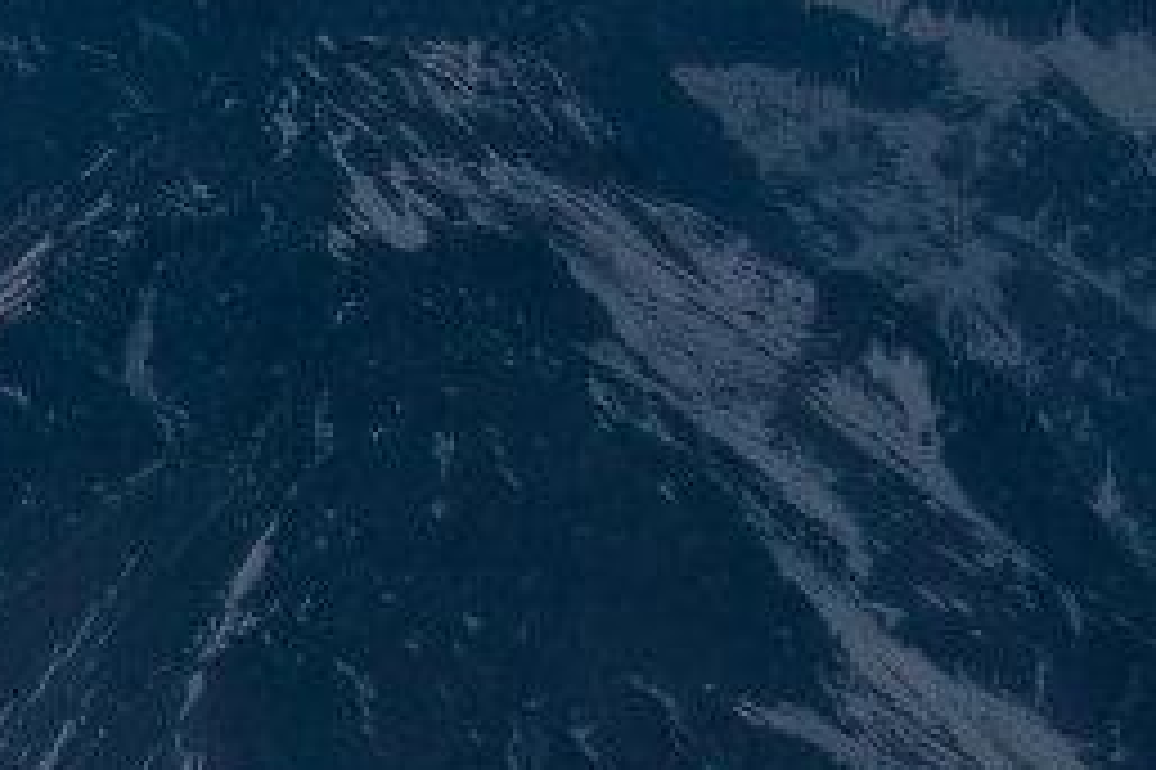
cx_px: -2078
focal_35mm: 1243
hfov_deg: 1.7
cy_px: -1171
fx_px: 39887
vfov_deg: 1.1
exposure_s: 1/200
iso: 450
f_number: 11
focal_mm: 200
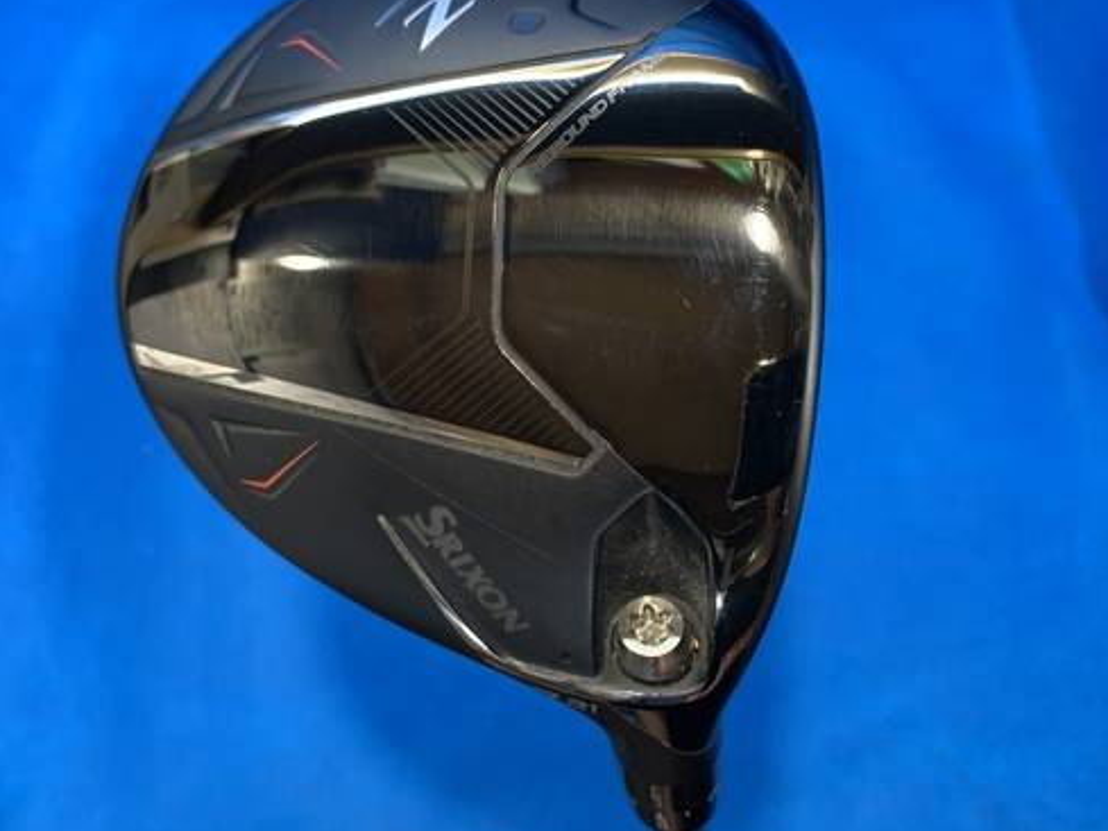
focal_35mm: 34
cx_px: 498
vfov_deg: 41.7
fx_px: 1089
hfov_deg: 53.9
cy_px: 349
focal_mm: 4.25
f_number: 1.8
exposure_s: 1/60
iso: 160
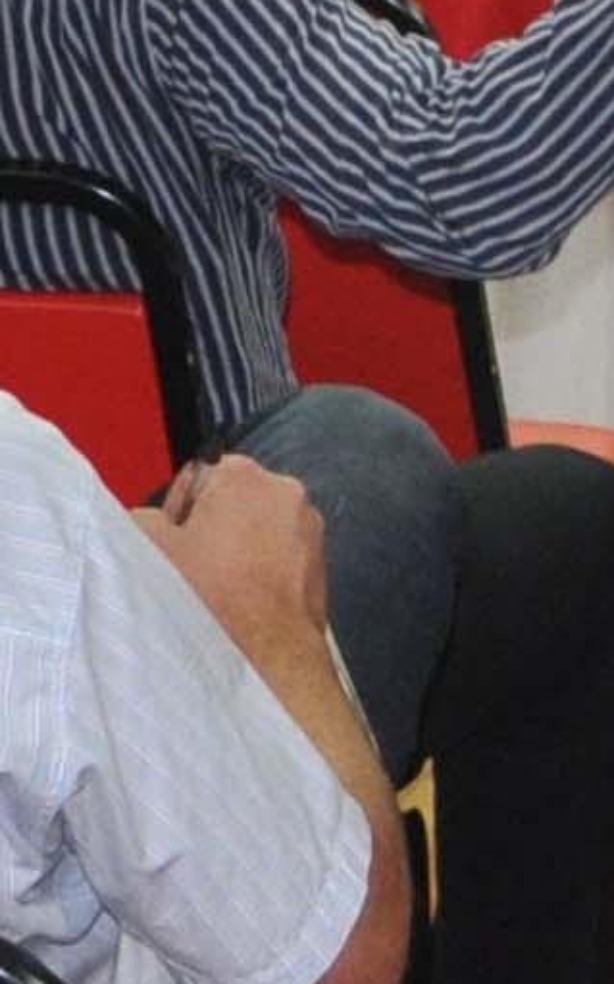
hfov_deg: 4.7
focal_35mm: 269
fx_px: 7216
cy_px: -485
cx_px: 1555
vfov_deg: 7.7
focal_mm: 21
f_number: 3.8
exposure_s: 1/80
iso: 800
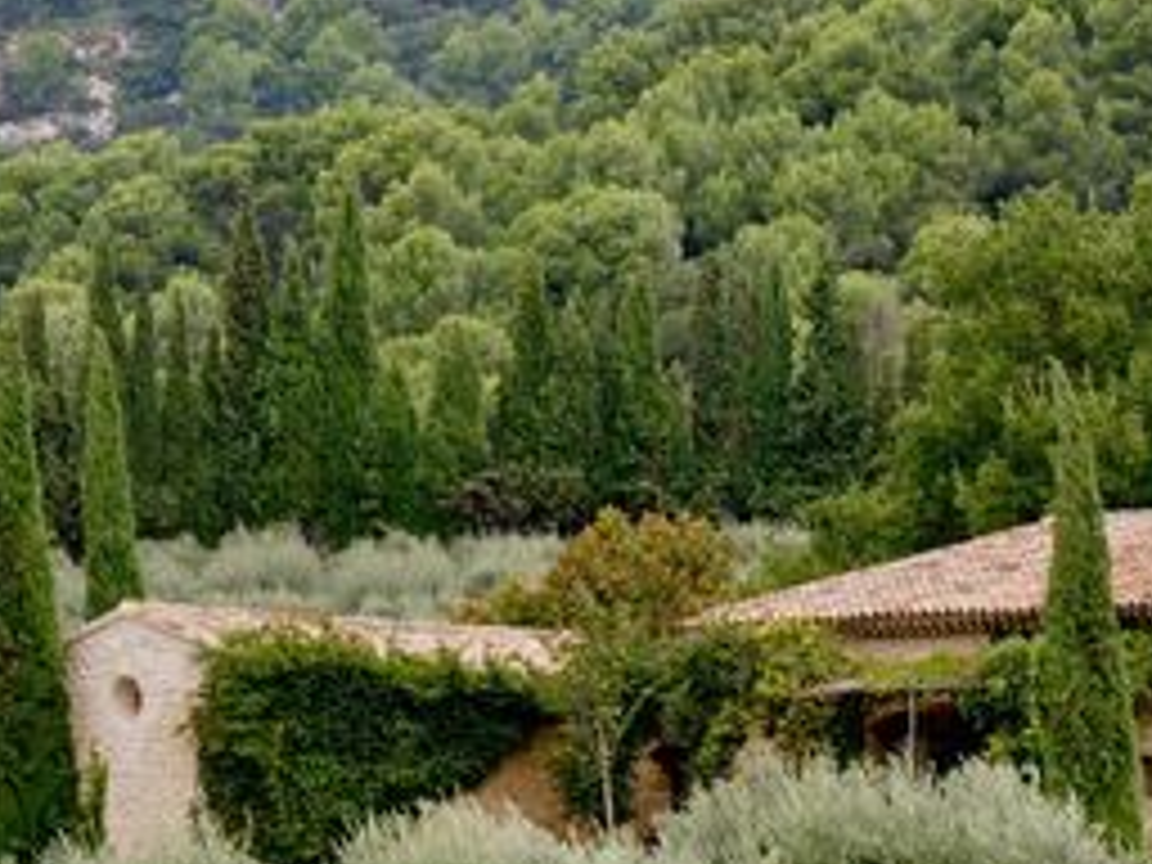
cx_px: 828
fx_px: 8420
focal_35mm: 253
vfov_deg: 5.9
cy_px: 360
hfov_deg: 7.8
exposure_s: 1/250
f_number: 4.5
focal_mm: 54
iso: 200
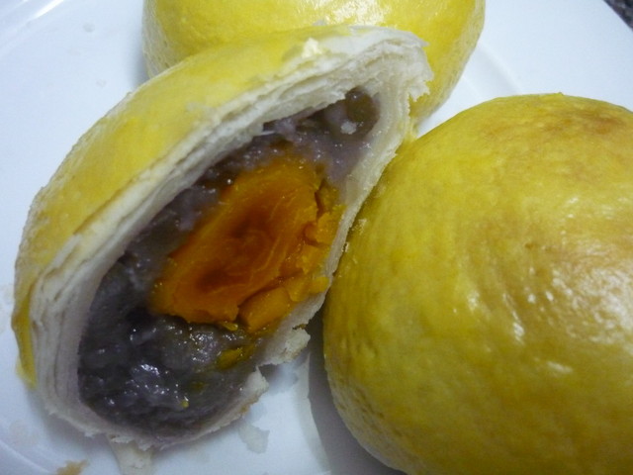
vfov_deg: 42.9
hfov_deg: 55.4
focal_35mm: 33
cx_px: 316
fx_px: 603
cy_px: 238
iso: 800
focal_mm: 5.5
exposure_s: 1/40
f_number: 2.8
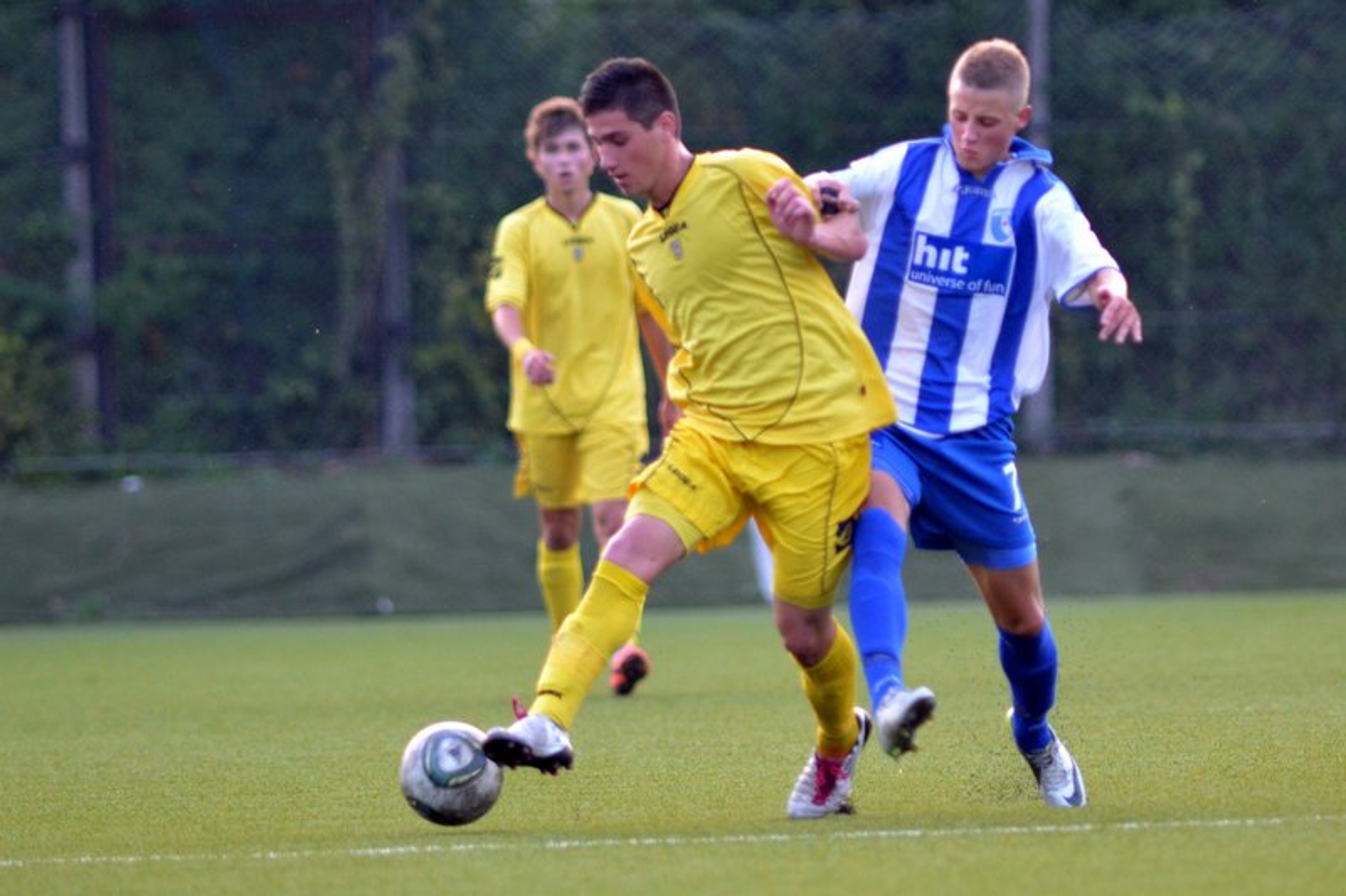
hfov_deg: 4.6
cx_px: 673
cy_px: 448
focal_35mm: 450
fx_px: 16820
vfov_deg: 3.1
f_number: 2.8
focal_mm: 300
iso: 800
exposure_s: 1/500
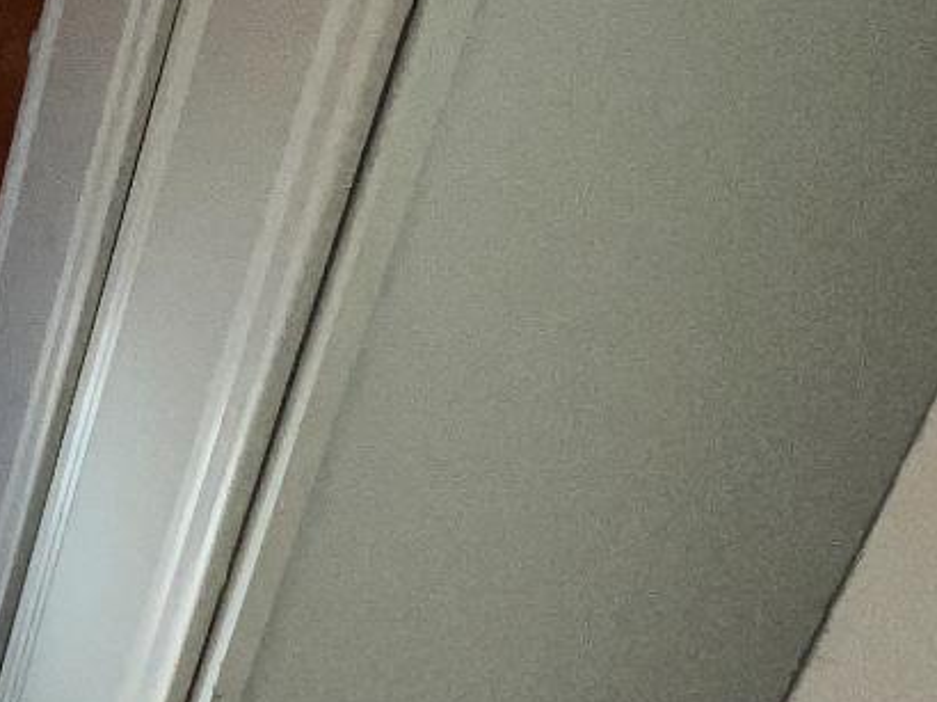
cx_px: -923
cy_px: 73
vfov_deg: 22.0
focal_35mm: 65
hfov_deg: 18.9
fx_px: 1758
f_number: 1.8
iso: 64
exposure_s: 1/122
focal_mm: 1.57
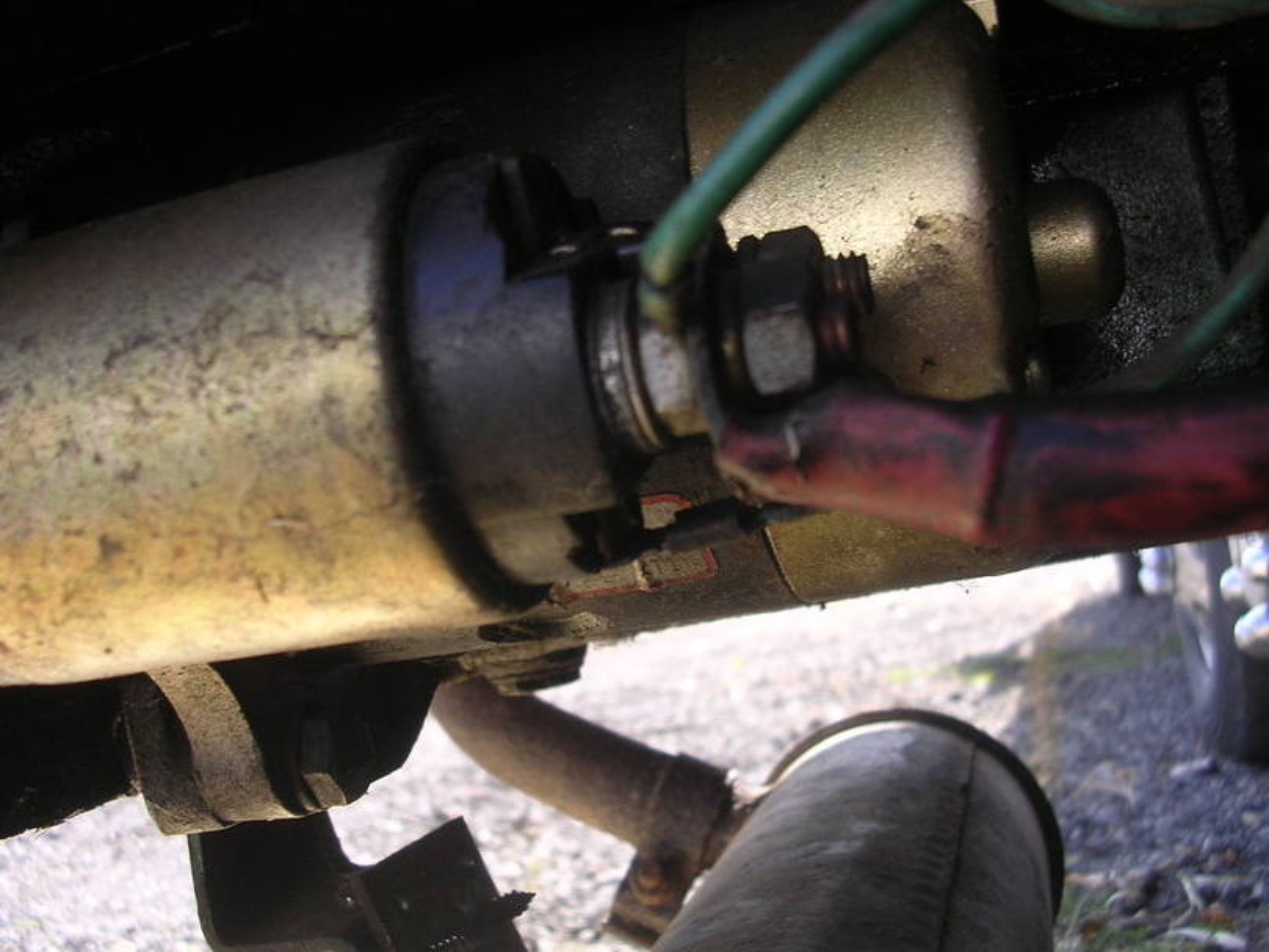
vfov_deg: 37.7
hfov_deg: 49.0
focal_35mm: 38
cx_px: 634
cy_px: 476
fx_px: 1393
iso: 100
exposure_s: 1/155
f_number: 2.8
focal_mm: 5.8
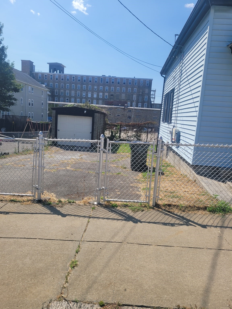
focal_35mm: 26
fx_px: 232
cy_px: 154
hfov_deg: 53.1
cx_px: 116
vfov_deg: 67.3
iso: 40
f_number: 1.8
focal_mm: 5.4
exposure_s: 1/2835
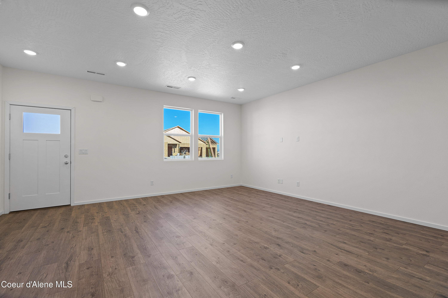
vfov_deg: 73.7
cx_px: 224
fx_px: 199
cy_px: 149
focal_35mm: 16
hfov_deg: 96.7
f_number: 7.1
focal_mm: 16
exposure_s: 1/320
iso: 400
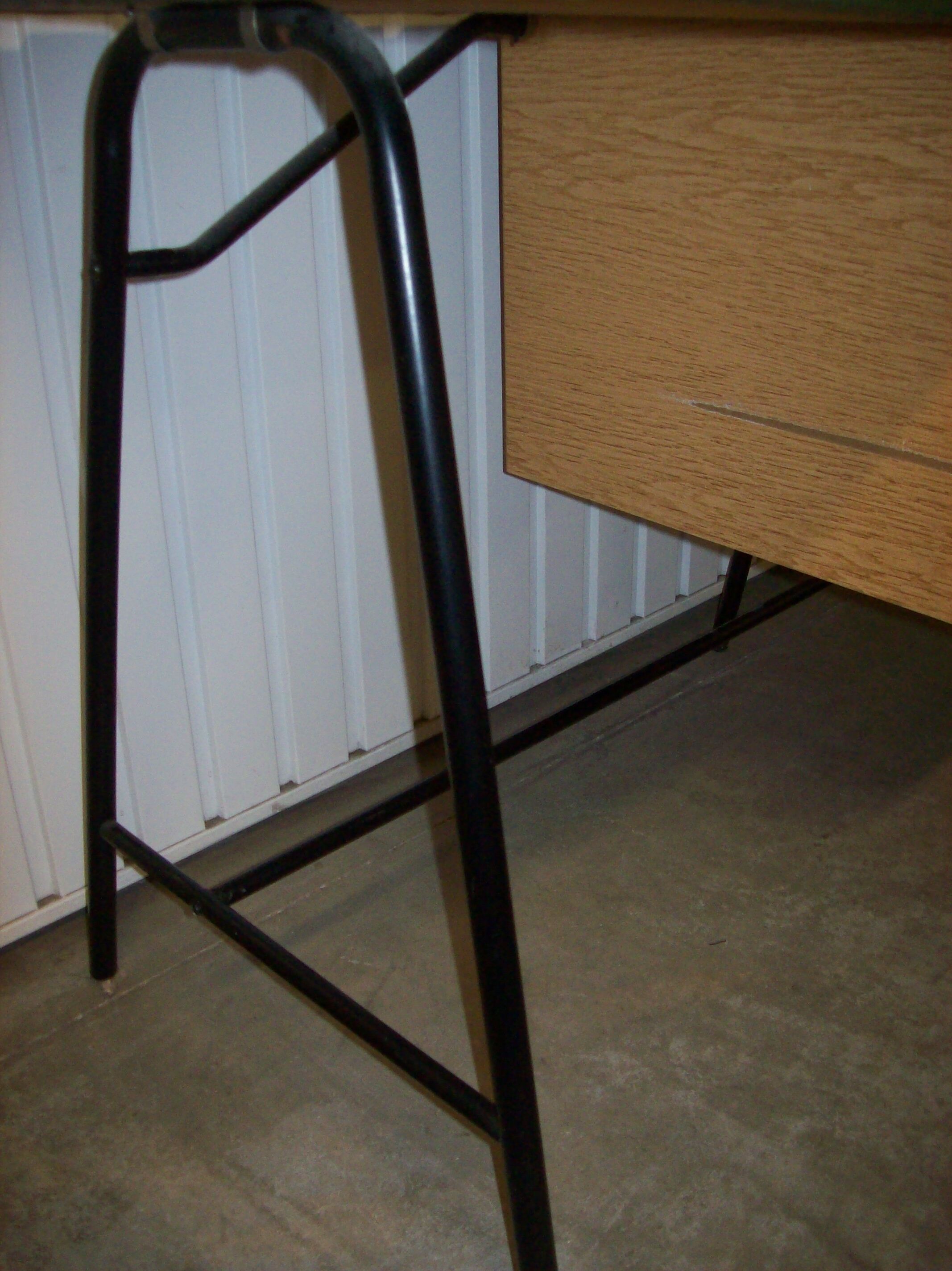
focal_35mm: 36
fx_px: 1321
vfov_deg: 51.4
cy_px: 636
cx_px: 476
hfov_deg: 39.6
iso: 200
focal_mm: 6
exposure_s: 1/64
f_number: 2.7
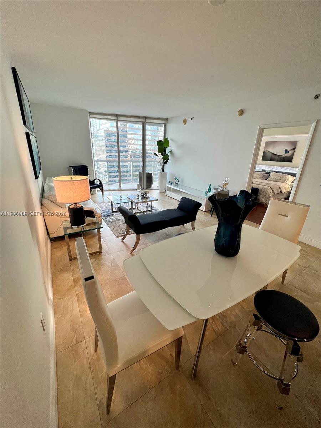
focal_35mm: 13
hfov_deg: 89.9
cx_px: 160
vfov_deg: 106.2
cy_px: 214
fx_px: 161
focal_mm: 1.57
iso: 100
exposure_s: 1/120
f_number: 1.8
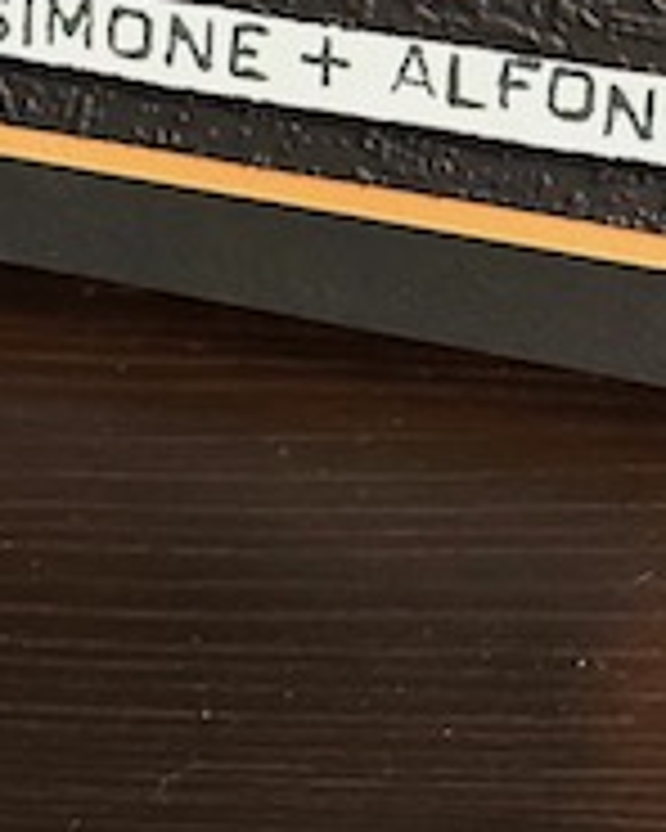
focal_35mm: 203
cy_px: -337
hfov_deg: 7.6
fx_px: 5002
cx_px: 400
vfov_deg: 9.3
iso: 500
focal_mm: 6.86
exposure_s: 1/33
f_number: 1.78
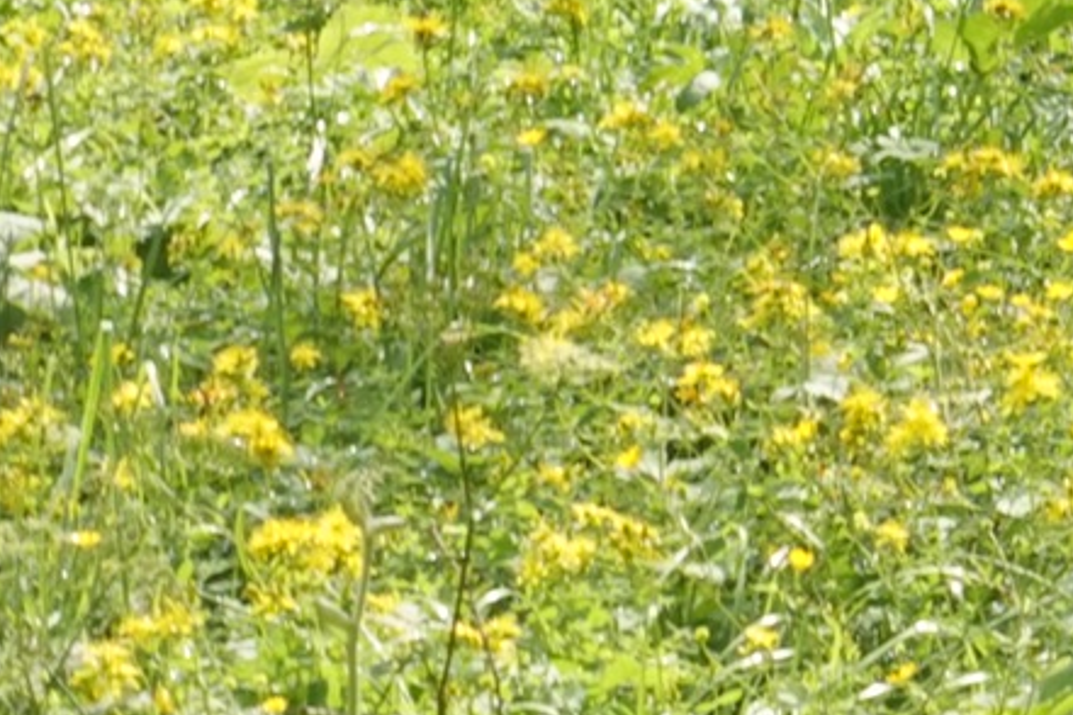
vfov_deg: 5.2
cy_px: -1094
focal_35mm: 256
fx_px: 7630
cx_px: 2642
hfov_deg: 7.5
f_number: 2.8
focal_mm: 18.4
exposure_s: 1/60
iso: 125
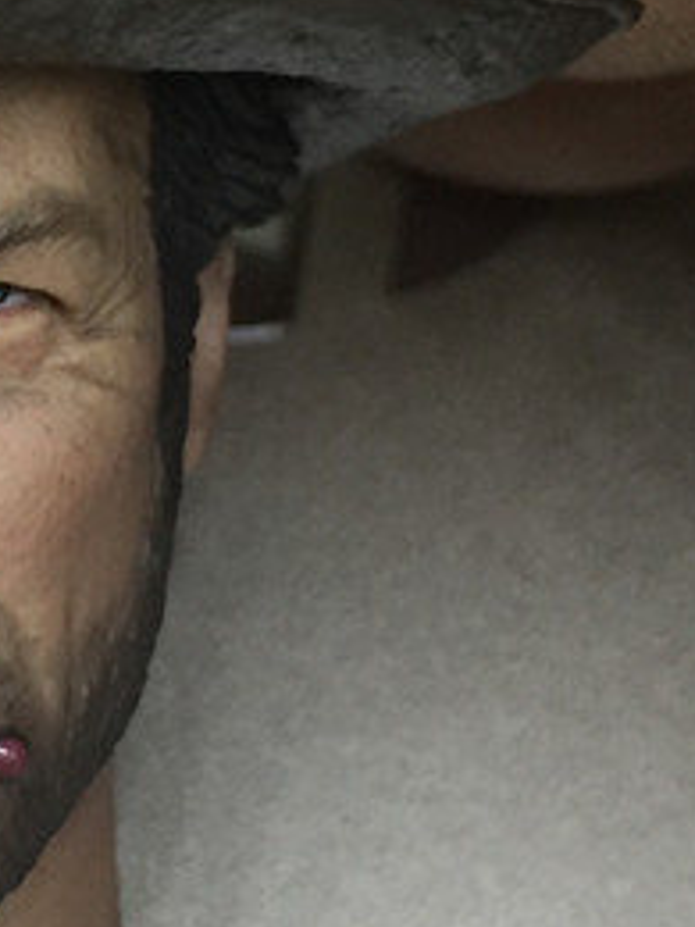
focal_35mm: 119
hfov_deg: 12.1
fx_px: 3186
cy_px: 332
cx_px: -196
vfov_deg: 16.5
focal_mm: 4.15
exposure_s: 1/33
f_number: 2.2
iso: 200
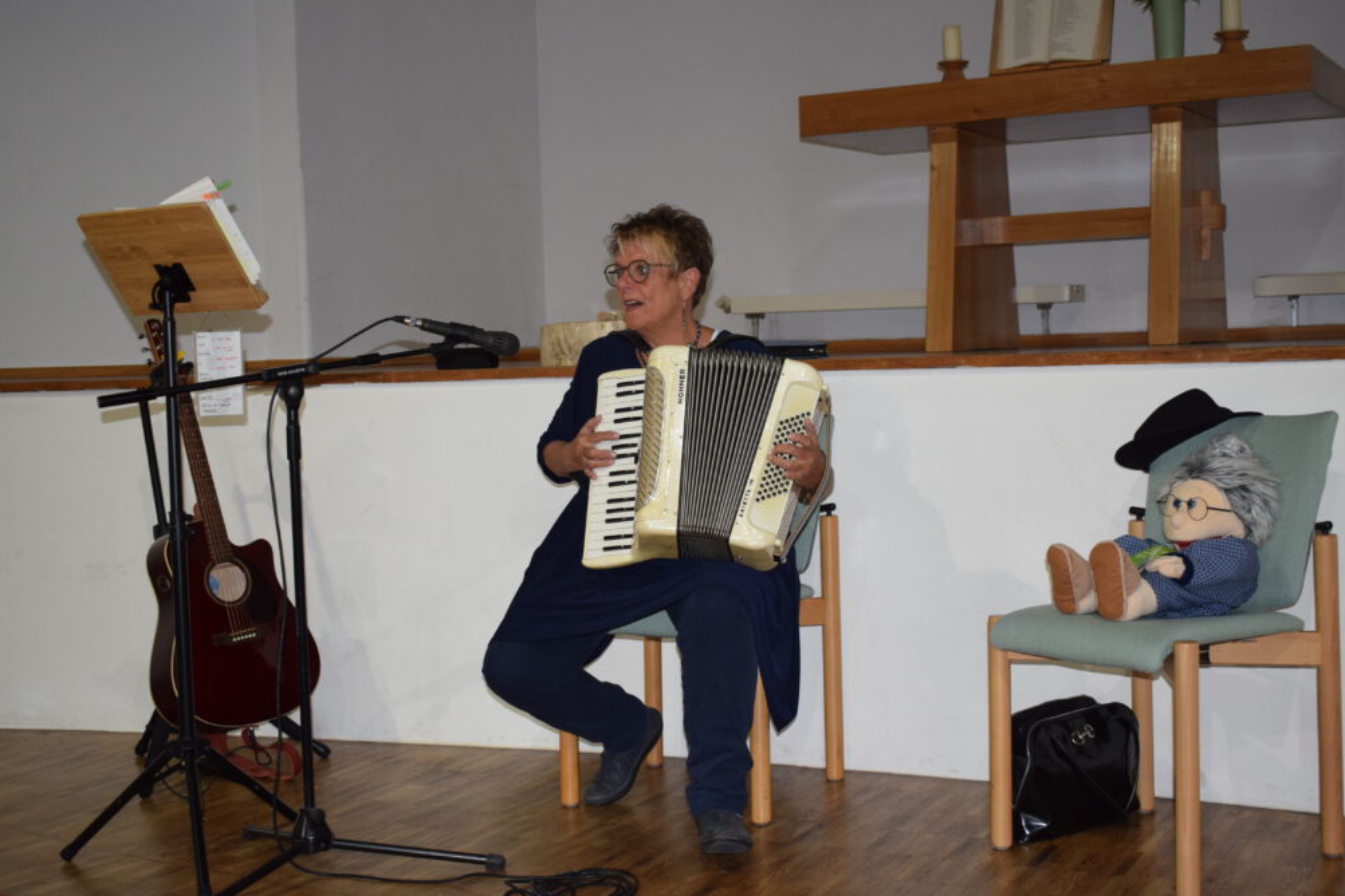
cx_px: 661
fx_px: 1831
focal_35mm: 49
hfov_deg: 40.3
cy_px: 453
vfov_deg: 27.5
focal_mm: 32
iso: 1000
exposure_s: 1/60
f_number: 4.5
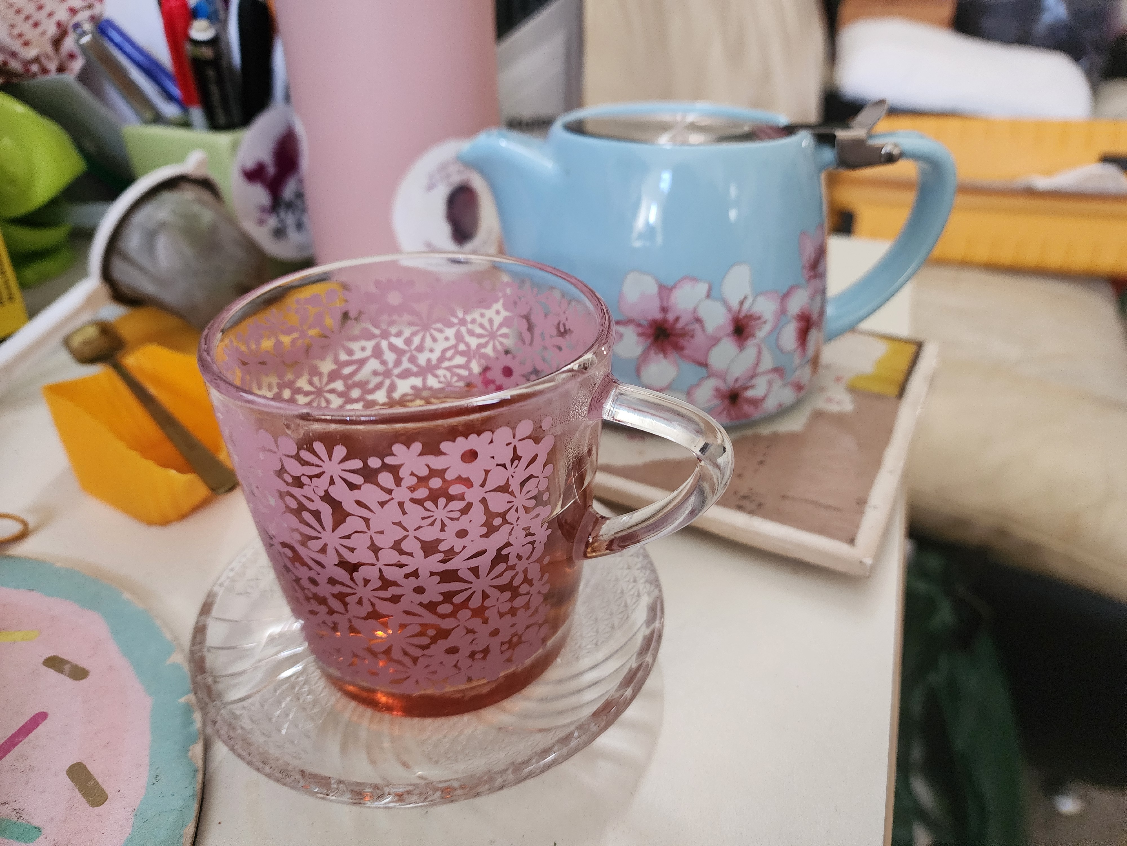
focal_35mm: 23
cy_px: 423
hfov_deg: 73.9
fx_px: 749
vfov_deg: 58.9
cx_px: 564
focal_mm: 6.4
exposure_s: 1/60
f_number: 1.8
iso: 640
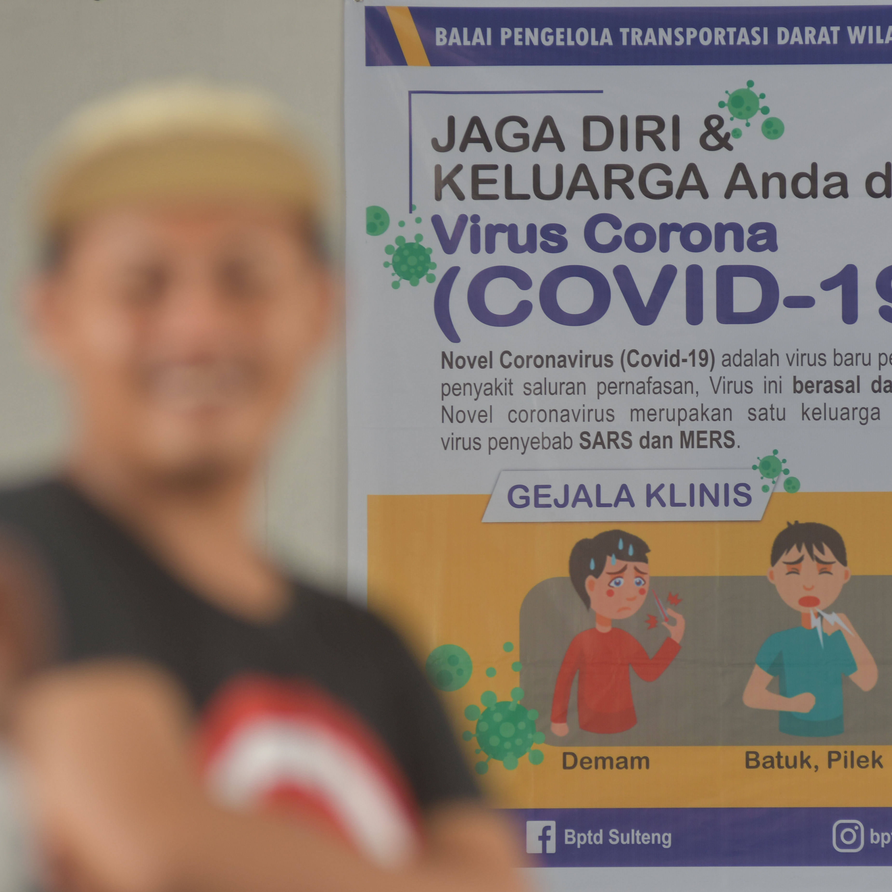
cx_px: 608
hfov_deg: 5.9
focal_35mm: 297
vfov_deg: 5.9
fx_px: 8648
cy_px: 446
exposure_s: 1/250
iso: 200
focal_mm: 155
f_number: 3.5
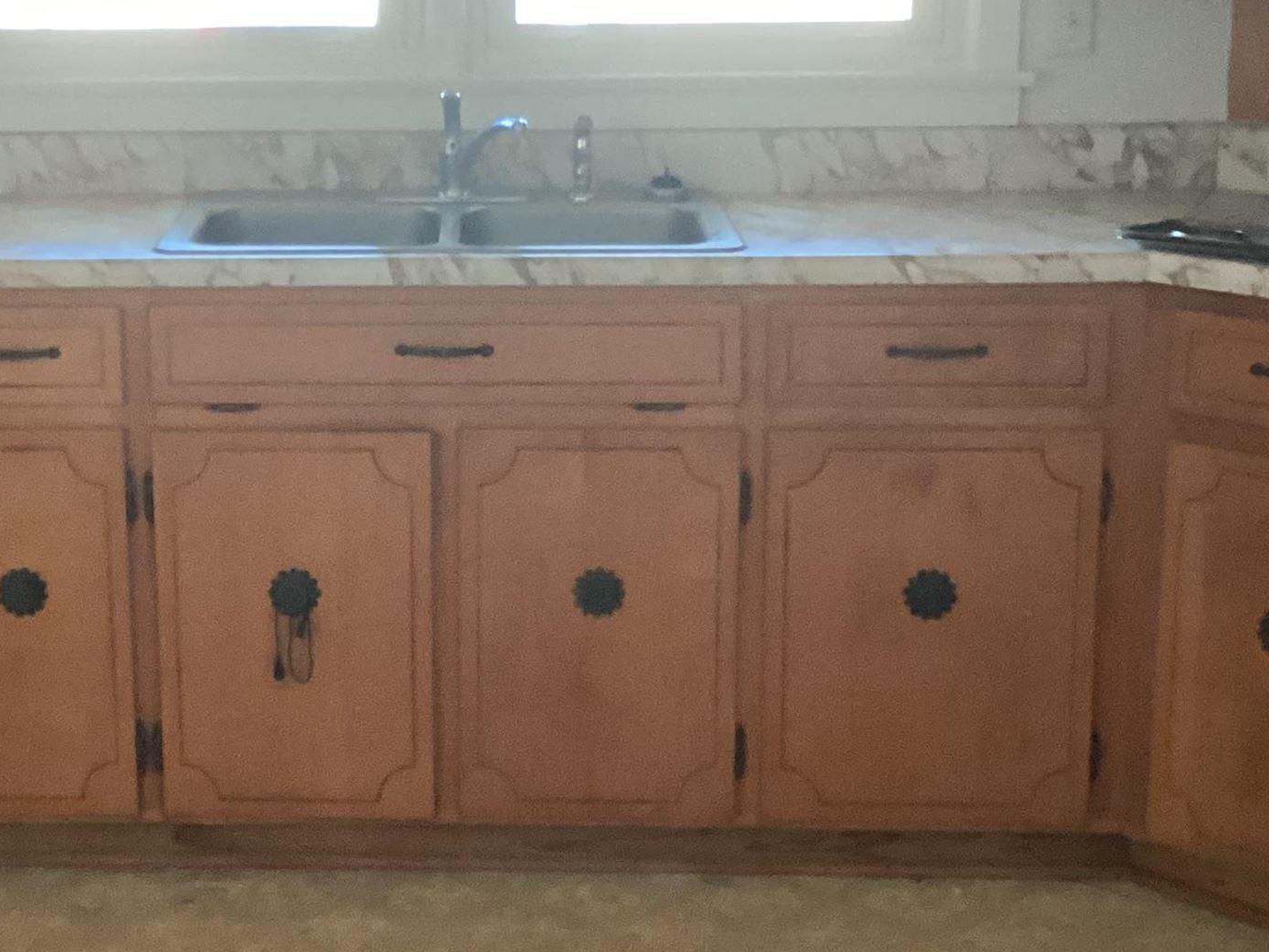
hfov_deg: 27.8
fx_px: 2529
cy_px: 381
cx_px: 351
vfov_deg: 21.3
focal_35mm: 69
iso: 400
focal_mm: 3.3
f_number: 2.4
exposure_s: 1/40
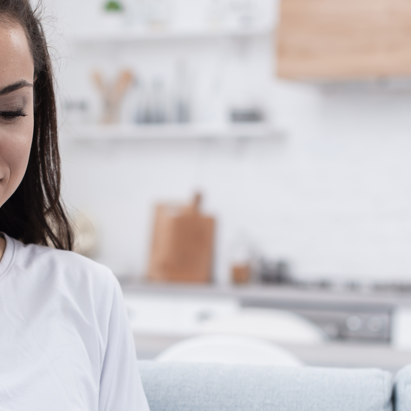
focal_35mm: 123
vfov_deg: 14.1
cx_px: 87
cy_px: 311
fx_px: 1652
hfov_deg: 14.1
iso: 125
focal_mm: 50
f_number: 3.2
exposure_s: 1/125
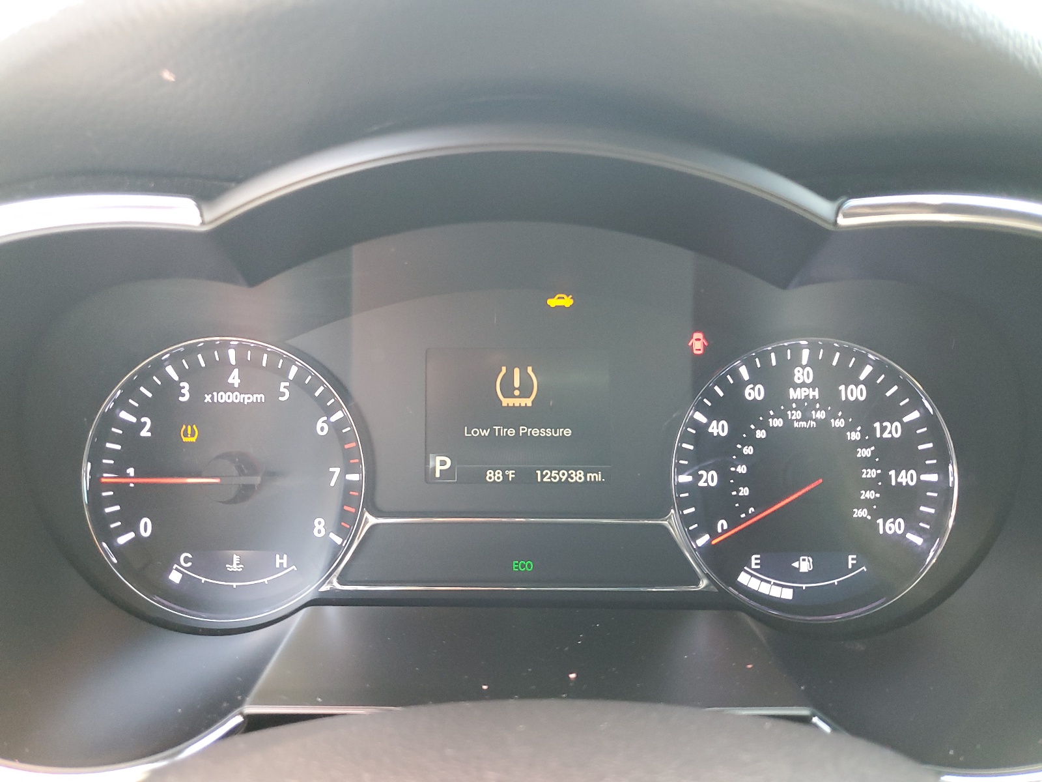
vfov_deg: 53.1
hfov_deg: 67.3
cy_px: 391
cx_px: 521
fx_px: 783
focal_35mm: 26
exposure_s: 1/60.2
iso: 221
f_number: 1.5
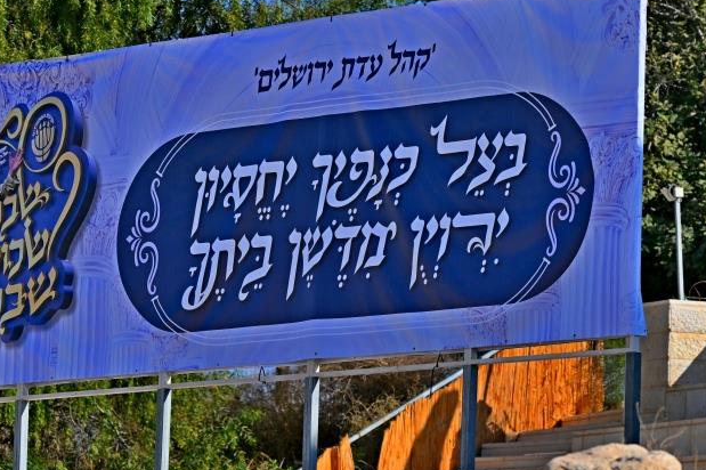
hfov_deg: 8.6
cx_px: 278
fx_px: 4704
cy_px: 262
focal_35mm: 240
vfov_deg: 5.7
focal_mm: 97
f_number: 4
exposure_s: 1/3200
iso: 64
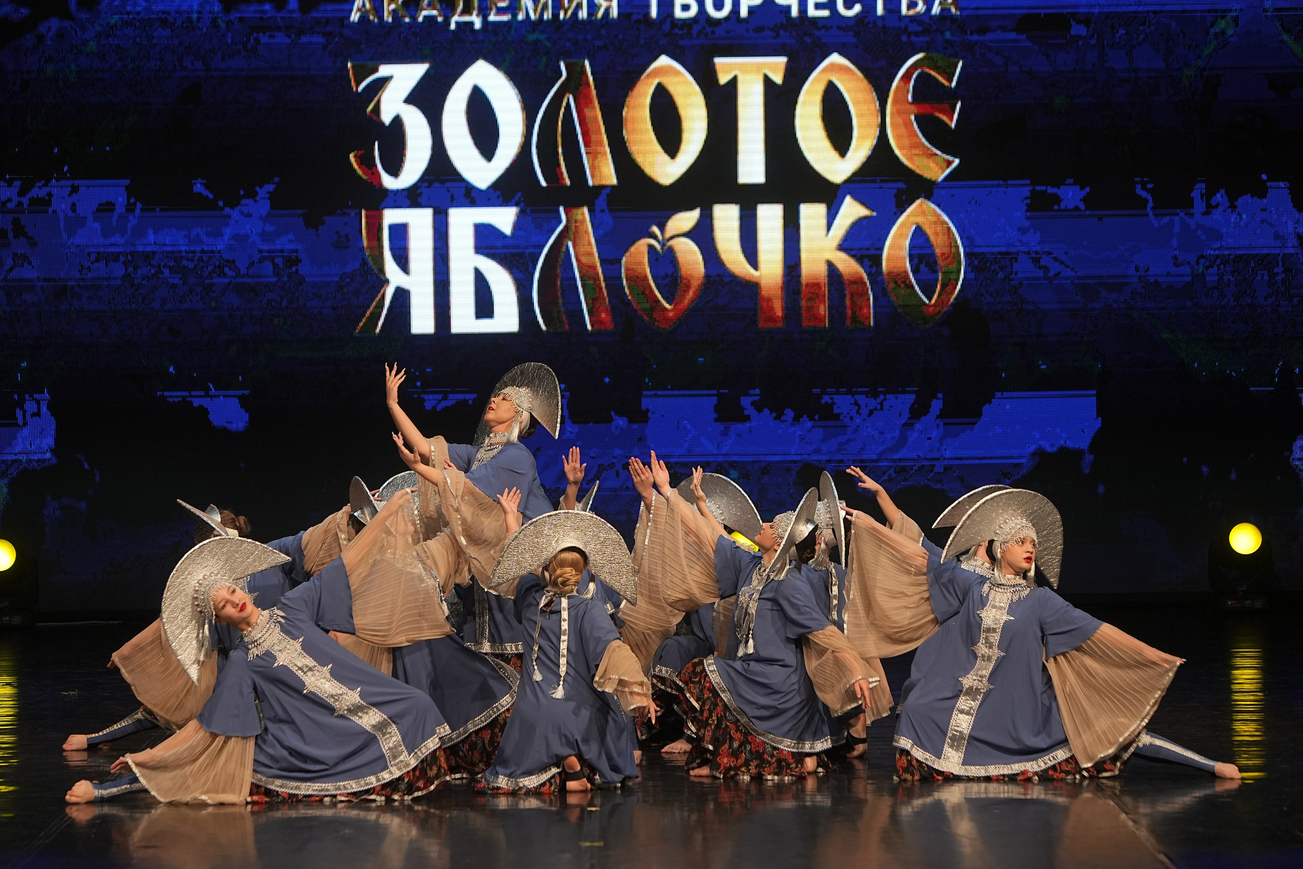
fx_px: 4343
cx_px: 652
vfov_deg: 11.4
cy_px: 434
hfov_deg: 17.1
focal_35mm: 120
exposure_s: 1/400
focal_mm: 120
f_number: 4
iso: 1600
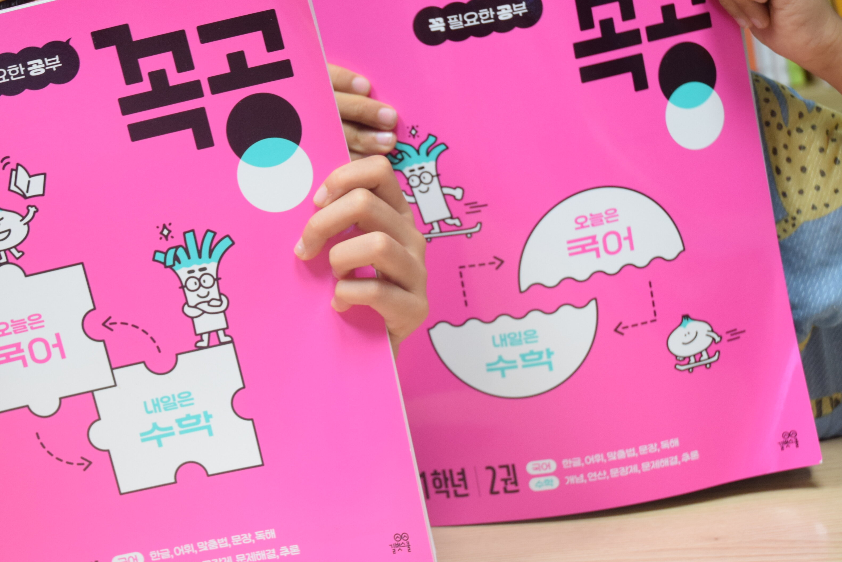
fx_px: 1895
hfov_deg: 25.0
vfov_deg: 16.9
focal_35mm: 81
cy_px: 226
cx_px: 334
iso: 1000
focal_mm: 38
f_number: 4.2
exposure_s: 1/60
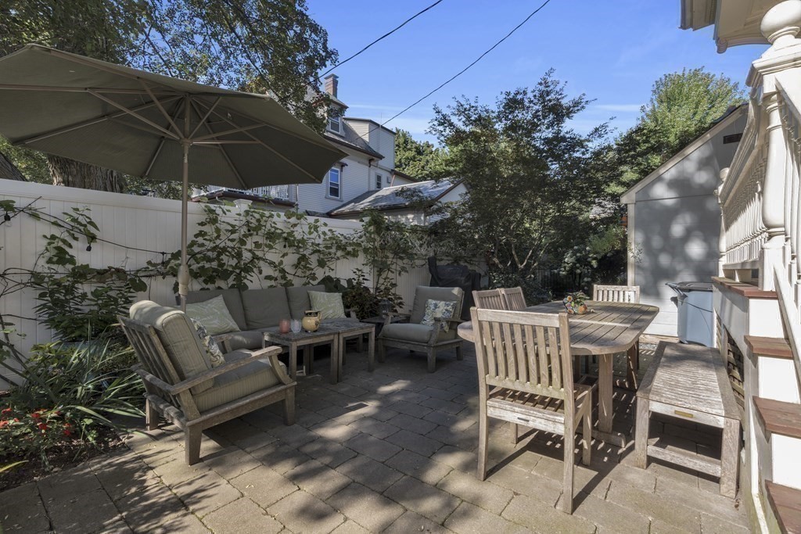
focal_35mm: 16
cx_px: 400
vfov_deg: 73.8
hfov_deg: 96.7
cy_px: 267
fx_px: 356
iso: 320
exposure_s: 1/40
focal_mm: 16
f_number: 11
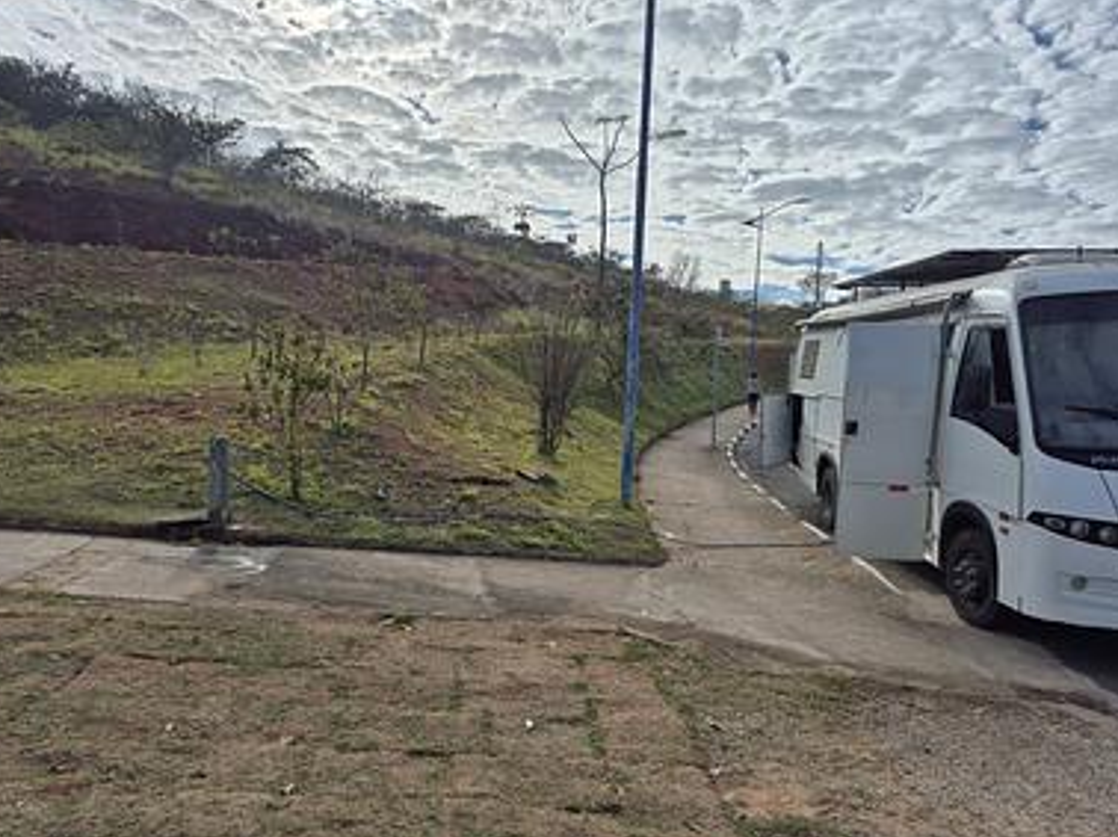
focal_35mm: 26
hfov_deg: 67.3
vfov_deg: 53.0
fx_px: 839
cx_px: 584
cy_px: 453
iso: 25
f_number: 1.8
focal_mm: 5.4
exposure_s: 1/6704
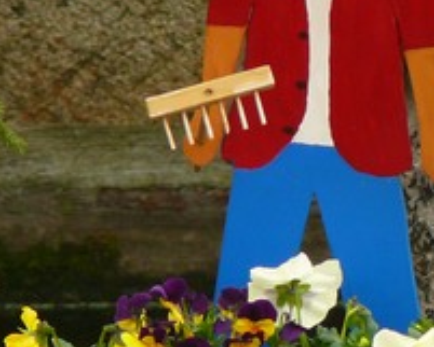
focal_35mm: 784
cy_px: 106
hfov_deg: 2.5
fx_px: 10075
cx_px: 665
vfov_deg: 2.0
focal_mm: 45.4
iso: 100
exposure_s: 1/30
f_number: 3.6
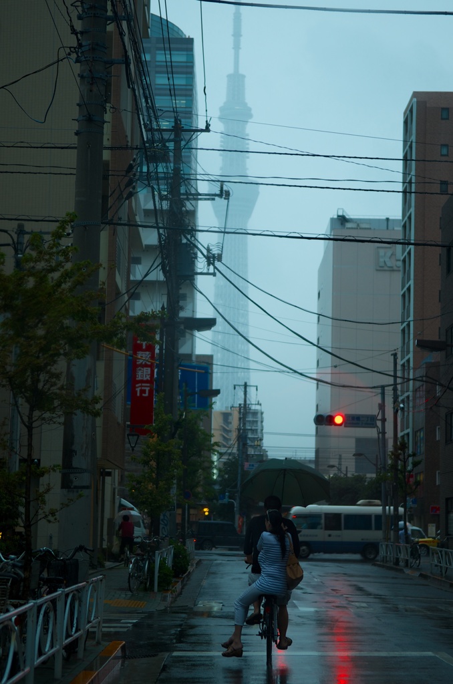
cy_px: 342
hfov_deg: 16.5
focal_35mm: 82
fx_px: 1564
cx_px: 226
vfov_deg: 24.7
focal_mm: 55
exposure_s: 1/125
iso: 100
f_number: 2.8
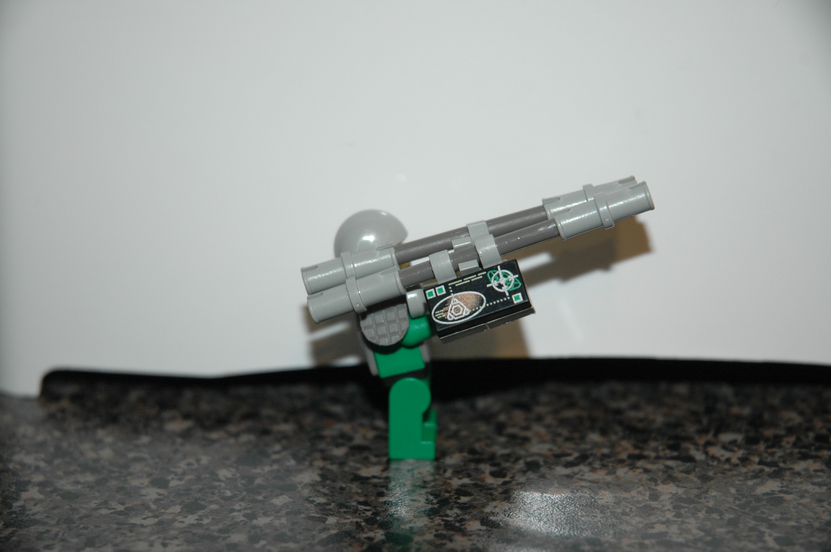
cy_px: 276
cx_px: 416
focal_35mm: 105
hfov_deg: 19.5
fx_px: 2422
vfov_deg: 13.0
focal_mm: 70
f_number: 4.5
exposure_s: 1/60
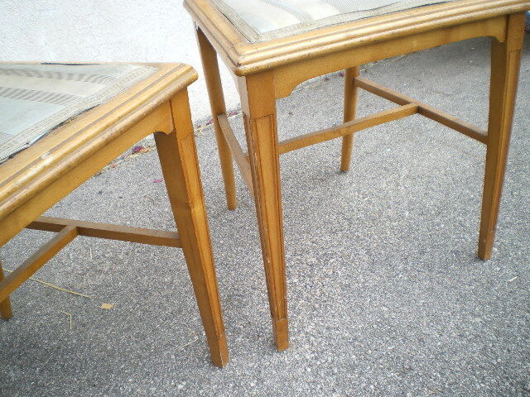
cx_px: 265
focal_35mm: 36
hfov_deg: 51.4
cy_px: 198
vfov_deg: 39.7
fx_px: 551
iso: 50
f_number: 3.1
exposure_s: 1/160
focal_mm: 6.3
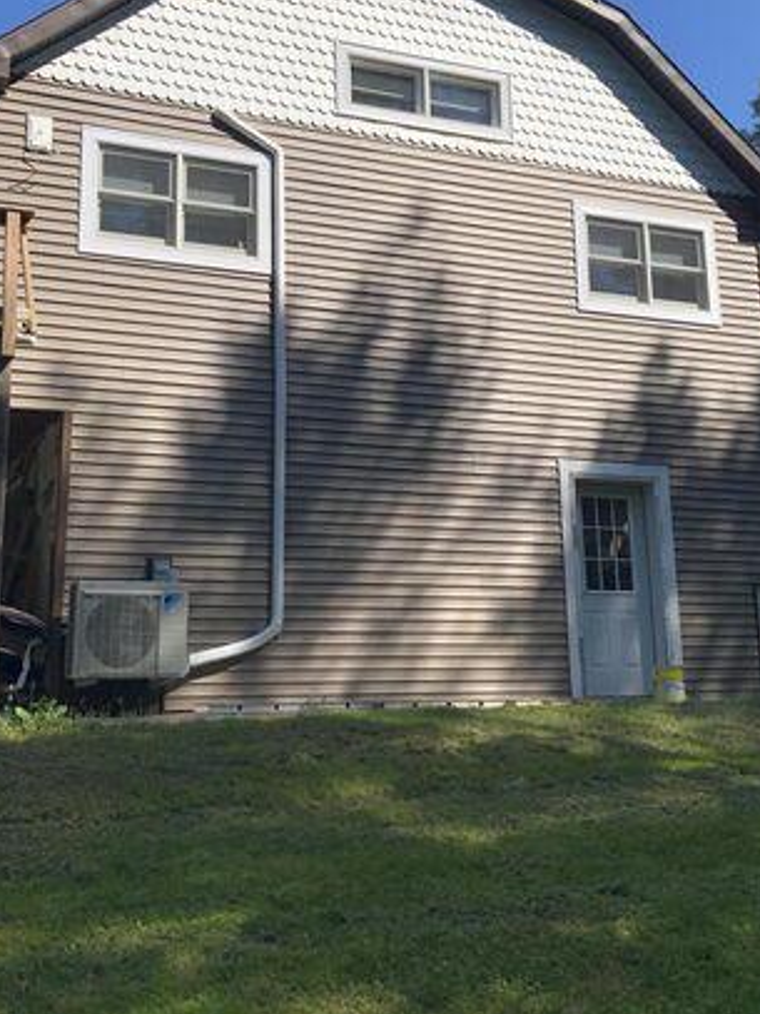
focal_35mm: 44
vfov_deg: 42.6
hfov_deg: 32.8
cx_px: 344
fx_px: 1289
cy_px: 376
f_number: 1.8
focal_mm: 3.99
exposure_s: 1/1799
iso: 20
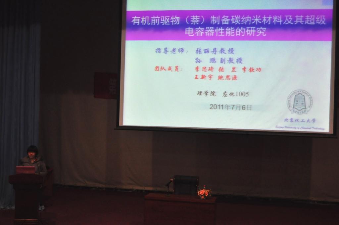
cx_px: 170
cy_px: 112
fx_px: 480
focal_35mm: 51
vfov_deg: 26.4
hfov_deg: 38.9
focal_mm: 34
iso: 800
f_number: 4.5
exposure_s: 1/60
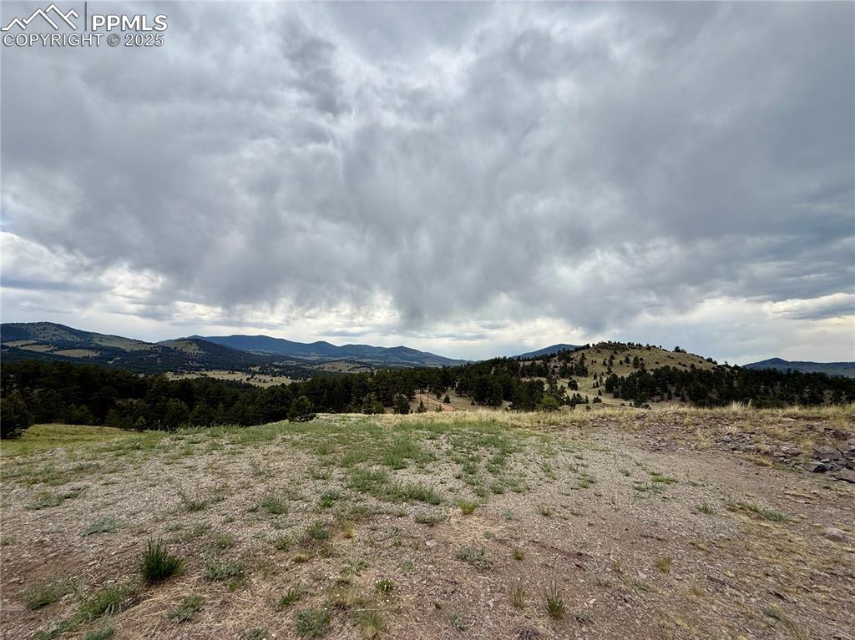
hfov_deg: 102.1
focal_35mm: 14
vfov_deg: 85.6
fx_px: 346
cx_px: 428
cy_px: 320
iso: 50
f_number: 2.2
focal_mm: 2.22
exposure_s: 1/2024
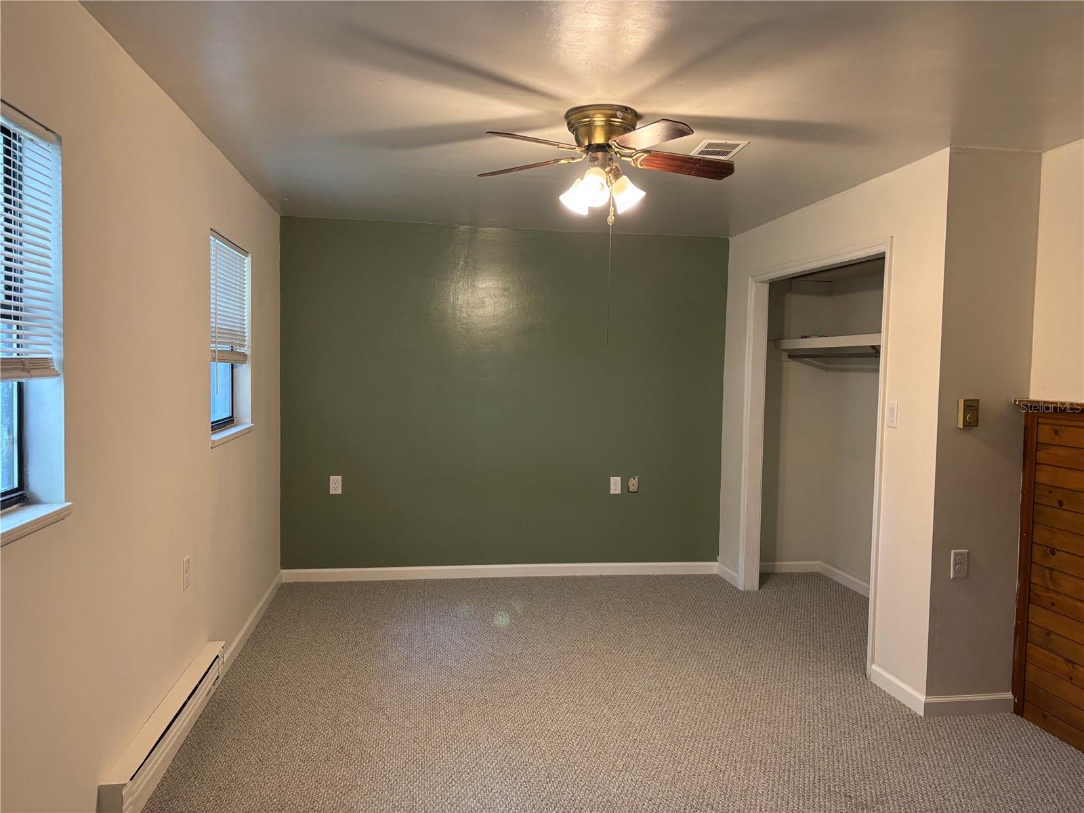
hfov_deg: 67.3
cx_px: 542
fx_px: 814
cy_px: 406
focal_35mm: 26
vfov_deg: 53.1
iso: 200
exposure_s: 1/60
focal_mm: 5.96
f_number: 1.6
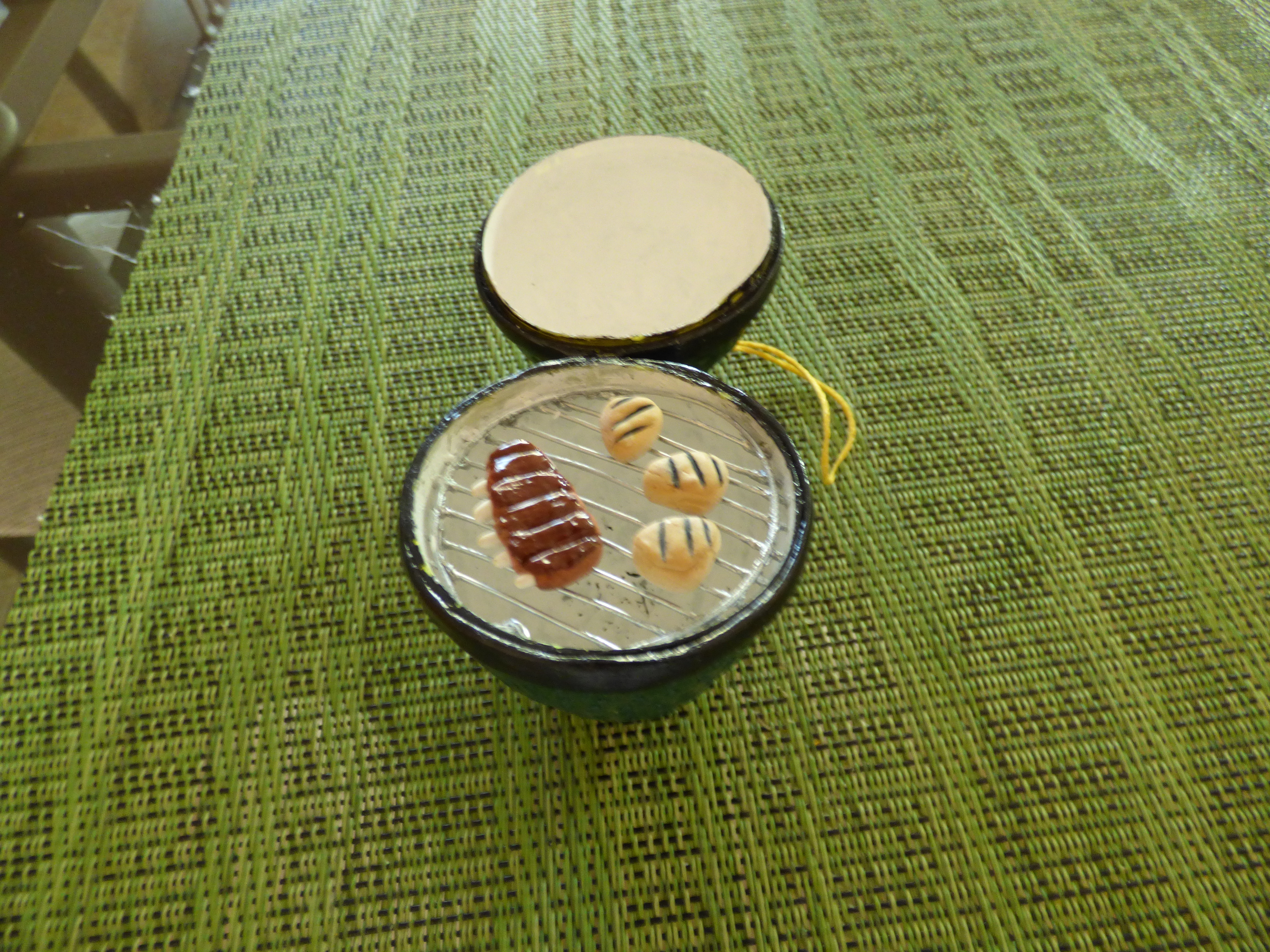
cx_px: 635
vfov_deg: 66.0
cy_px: 476
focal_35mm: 20
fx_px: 734
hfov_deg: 81.7
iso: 400
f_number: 2.8
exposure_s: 1/5
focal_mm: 3.58
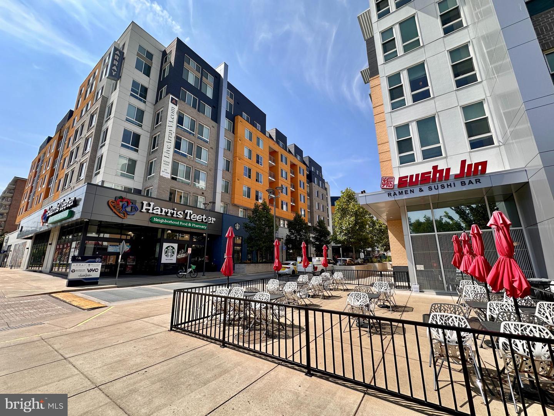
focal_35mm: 14
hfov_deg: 102.1
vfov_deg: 85.7
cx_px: 277
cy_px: 208
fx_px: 224
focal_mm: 2.22
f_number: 2.2
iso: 40
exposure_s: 1/1304
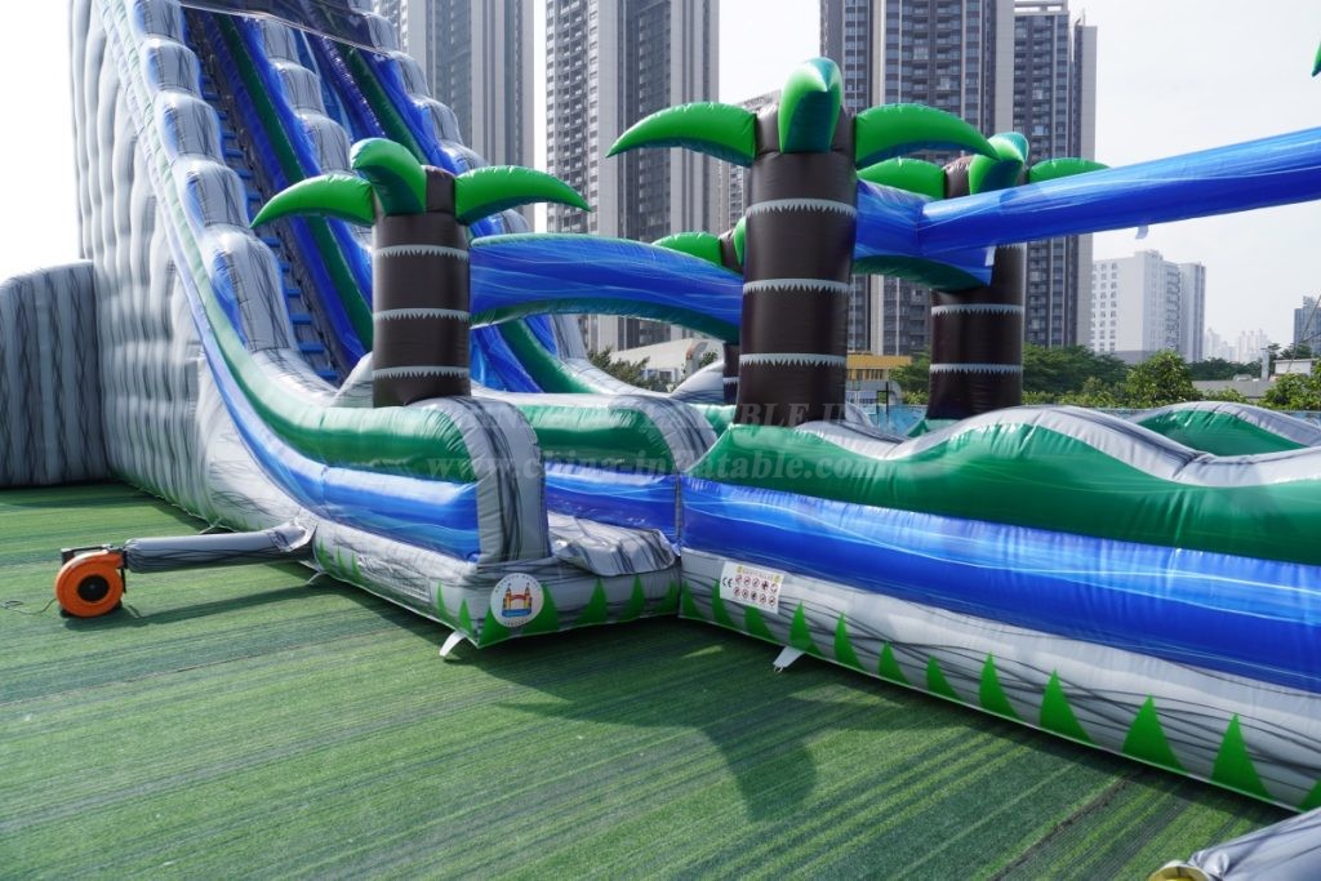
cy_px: 440
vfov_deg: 53.1
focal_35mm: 24
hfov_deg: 73.7
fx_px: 881
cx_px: 660
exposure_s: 1/160
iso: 100
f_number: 8
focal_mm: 16
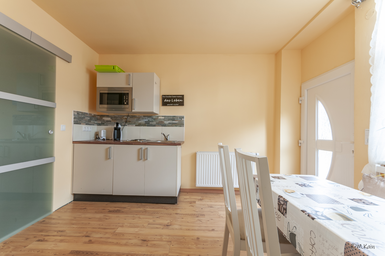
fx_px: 160
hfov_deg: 100.5
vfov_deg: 77.2
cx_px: 192
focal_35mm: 15
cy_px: 128
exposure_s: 1/4
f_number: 8
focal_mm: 10
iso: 100
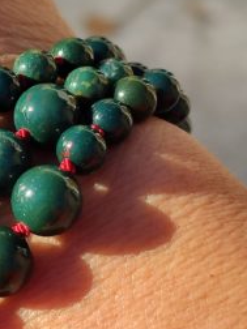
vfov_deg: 34.9
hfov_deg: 25.0
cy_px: 187
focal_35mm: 55
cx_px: -12
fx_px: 523
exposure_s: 1/950
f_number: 1.75
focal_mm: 4.77
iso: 112
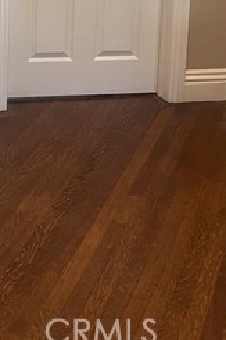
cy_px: -93
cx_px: -50
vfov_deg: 25.8
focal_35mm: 68
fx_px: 641
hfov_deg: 18.8
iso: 160
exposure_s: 1/60
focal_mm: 5.1
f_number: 1.6
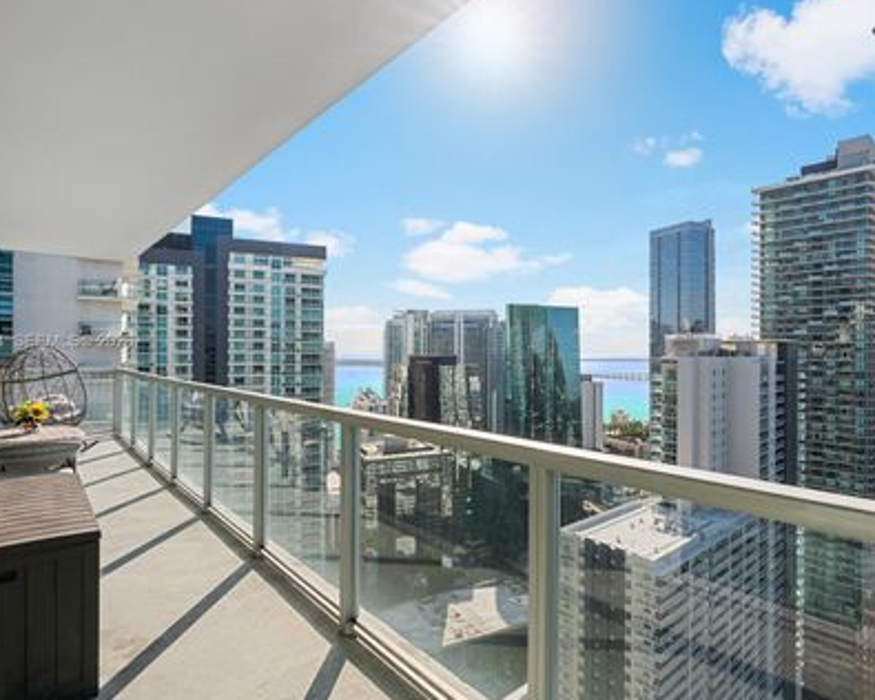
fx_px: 492
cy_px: 342
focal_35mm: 19
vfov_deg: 70.8
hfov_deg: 83.1
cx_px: 472
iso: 500
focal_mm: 16
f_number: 9
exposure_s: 1/1600
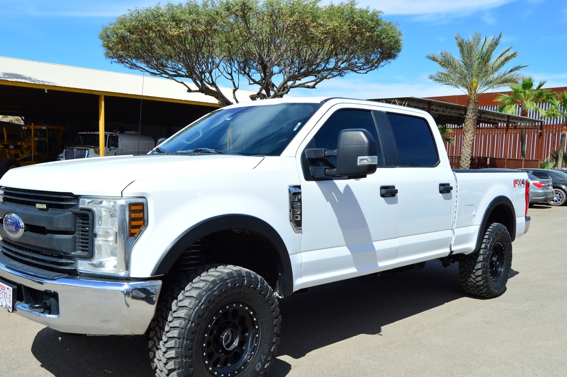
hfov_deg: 58.6
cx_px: 249
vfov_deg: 40.9
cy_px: 219
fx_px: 504
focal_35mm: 32
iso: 100
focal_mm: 18
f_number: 7.1
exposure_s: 1/400
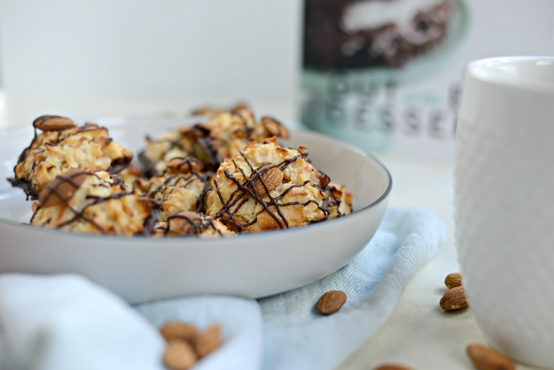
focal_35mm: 50
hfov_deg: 39.6
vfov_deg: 27.0
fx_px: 770
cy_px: 185
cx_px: 277
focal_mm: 50
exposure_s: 1/1250
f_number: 2.8
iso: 1000
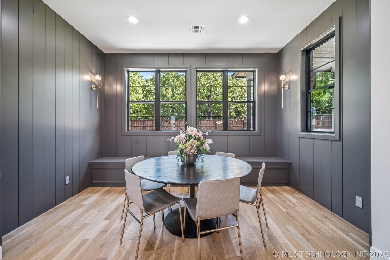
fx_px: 152
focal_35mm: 14
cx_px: 195
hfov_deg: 104.3
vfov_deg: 81.2
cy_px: 130
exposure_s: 1/30
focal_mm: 14
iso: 640
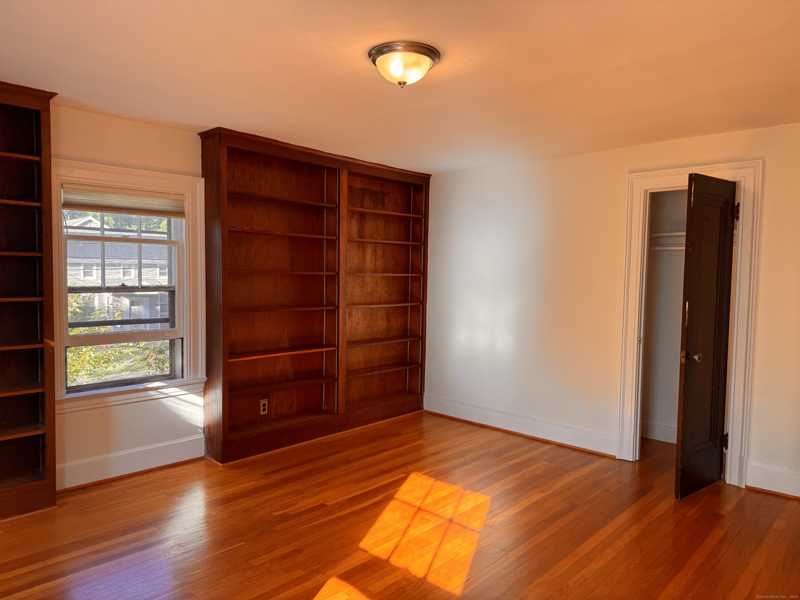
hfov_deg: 71.6
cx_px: 400
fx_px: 555
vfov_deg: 56.8
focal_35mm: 24
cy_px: 300
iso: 64
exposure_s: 1/120
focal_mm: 6.76
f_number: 1.78
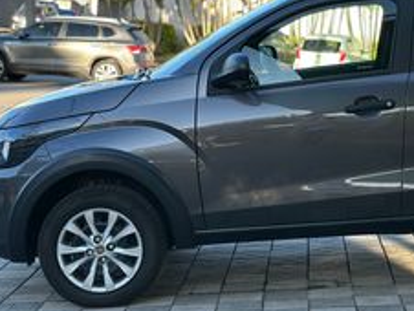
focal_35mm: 100
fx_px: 1197
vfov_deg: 14.8
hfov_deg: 19.4
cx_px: 328
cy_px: 106
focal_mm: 6.86
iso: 80
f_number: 1.78
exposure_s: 1/494
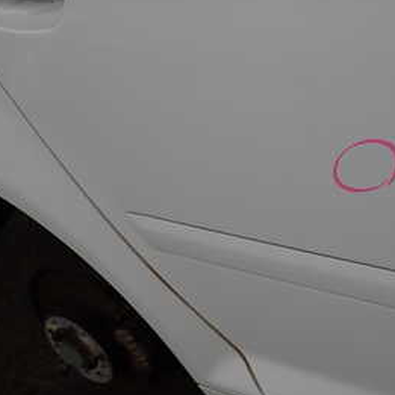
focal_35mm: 61
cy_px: 174
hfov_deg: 27.5
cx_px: 324
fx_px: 788
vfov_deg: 28.1
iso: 100
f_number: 2.3
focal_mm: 5.4
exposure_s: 1/500
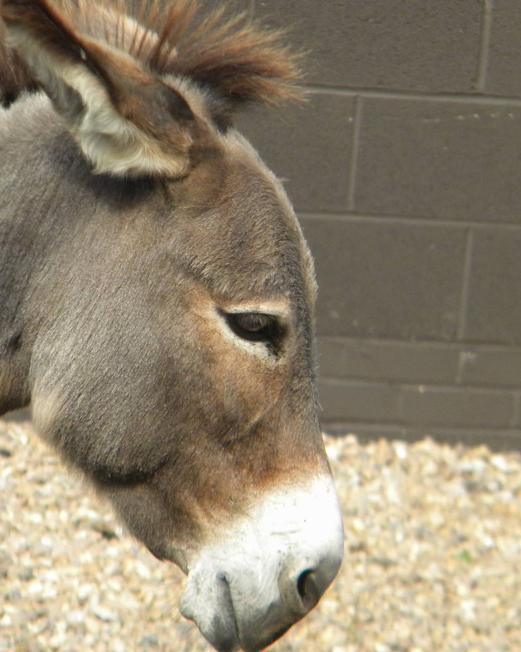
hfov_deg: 4.3
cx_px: 234
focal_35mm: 363
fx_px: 6996
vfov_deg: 5.3
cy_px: 326
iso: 306
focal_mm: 50.4
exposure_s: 1/500
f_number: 5.4
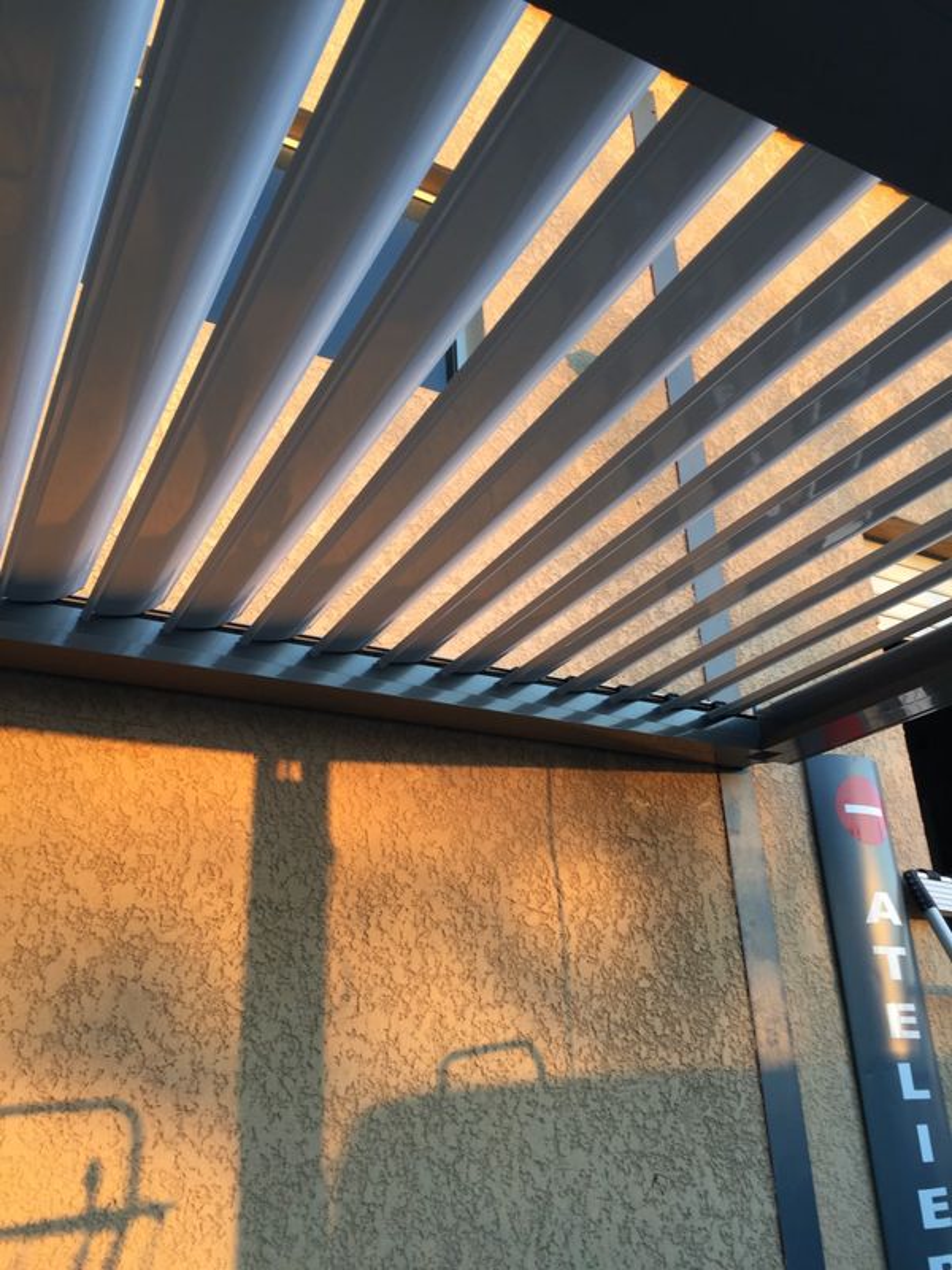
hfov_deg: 48.2
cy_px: 635
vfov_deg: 61.7
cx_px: 476
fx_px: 1063
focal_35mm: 29
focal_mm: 4.15
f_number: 2.2
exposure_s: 1/100
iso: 32
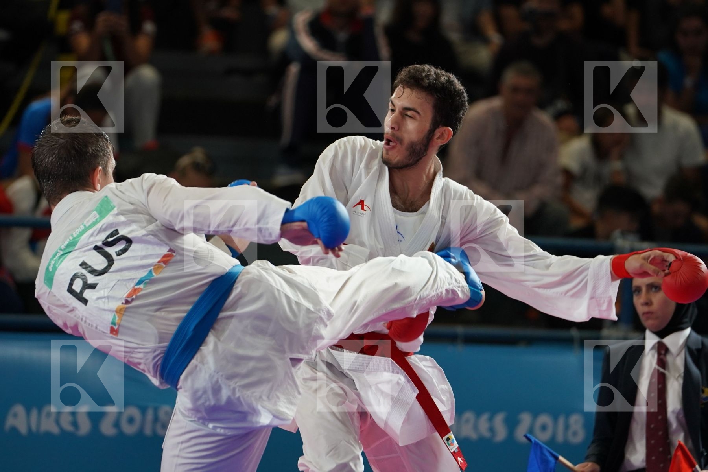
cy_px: 236
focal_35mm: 300
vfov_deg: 4.6
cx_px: 354
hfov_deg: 6.9
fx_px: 5900
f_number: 2.8
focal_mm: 200
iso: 1000
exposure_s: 1/1000
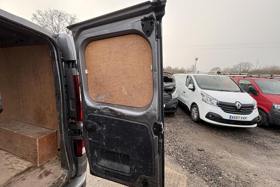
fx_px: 117
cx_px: 137
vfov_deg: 77.3
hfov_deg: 100.4
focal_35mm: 15
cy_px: 91
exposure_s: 1/192
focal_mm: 2.22
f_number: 2.2
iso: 50
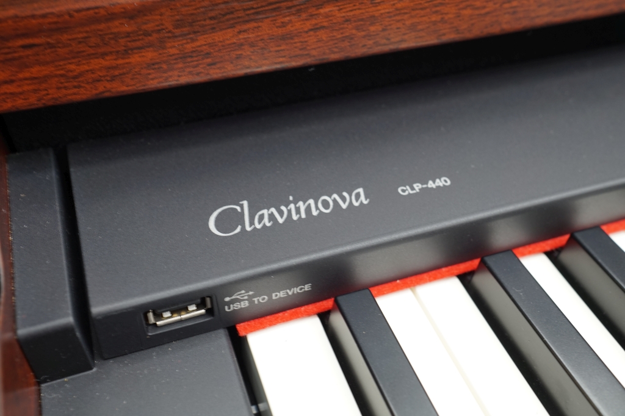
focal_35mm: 36
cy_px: 208
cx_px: 312
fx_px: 625
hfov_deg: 53.1
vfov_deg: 36.8
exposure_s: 1/13
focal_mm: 24
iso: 200
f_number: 5
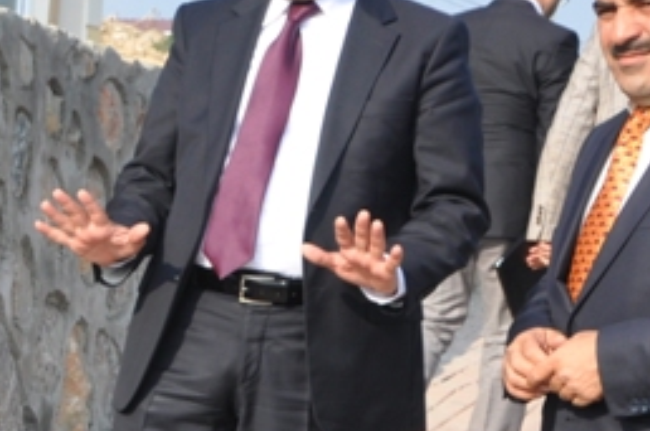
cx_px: -265
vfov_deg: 10.4
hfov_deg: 14.8
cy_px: 323
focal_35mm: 131
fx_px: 2361
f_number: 8
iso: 200
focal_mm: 22
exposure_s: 1/250
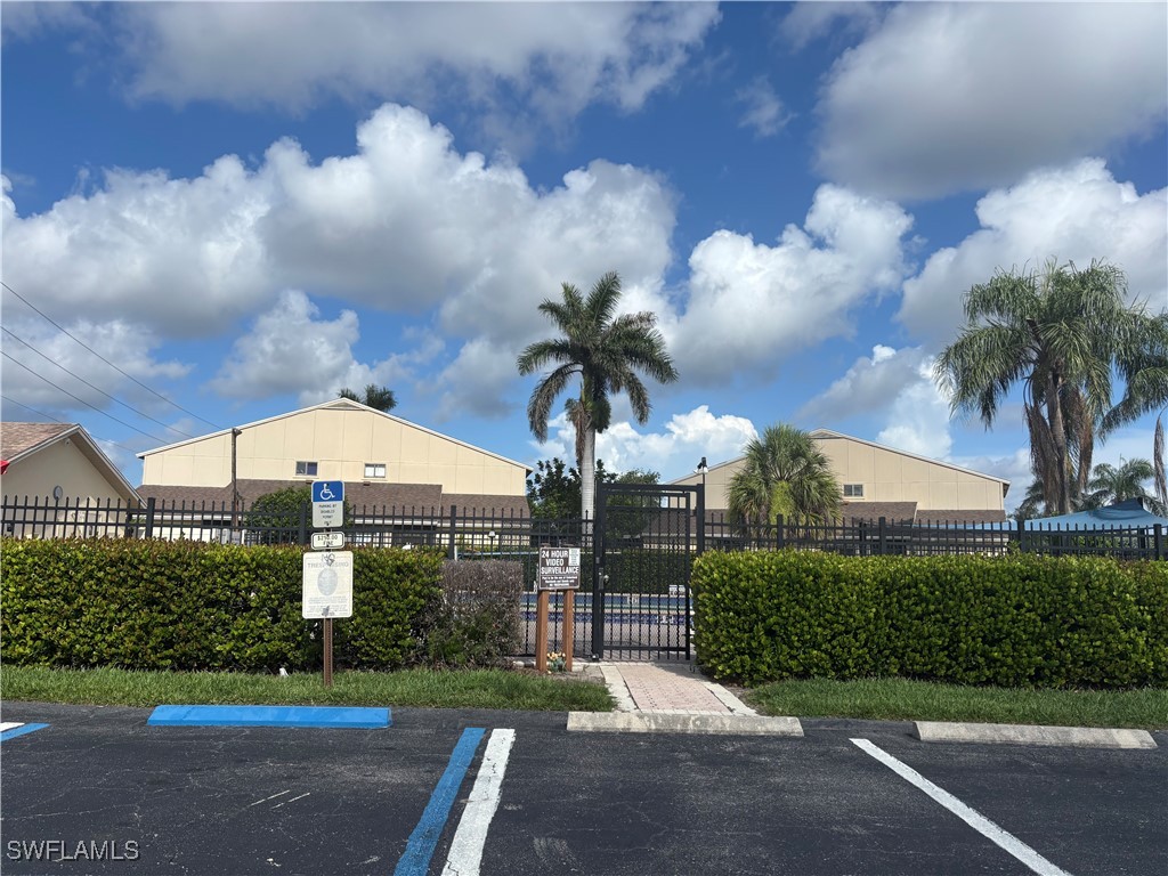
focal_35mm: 26
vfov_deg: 53.1
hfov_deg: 67.3
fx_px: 877
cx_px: 584
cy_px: 438
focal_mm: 5.96
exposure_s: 1/5076
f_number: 1.6
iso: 50
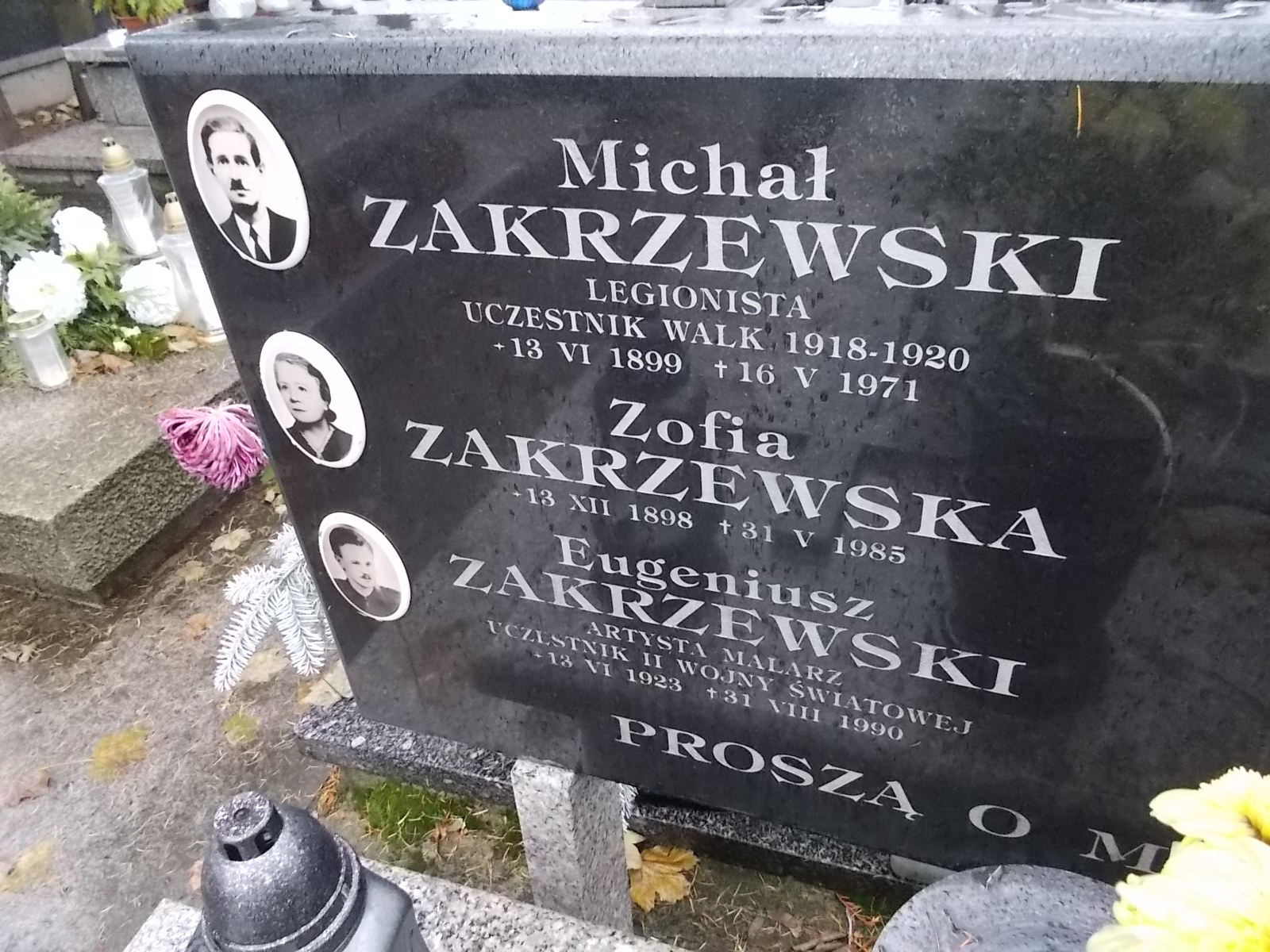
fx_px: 954
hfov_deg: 67.3
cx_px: 635
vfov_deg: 53.1
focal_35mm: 26
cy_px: 476
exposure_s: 1/100
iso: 400
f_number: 3.2
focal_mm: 4.6
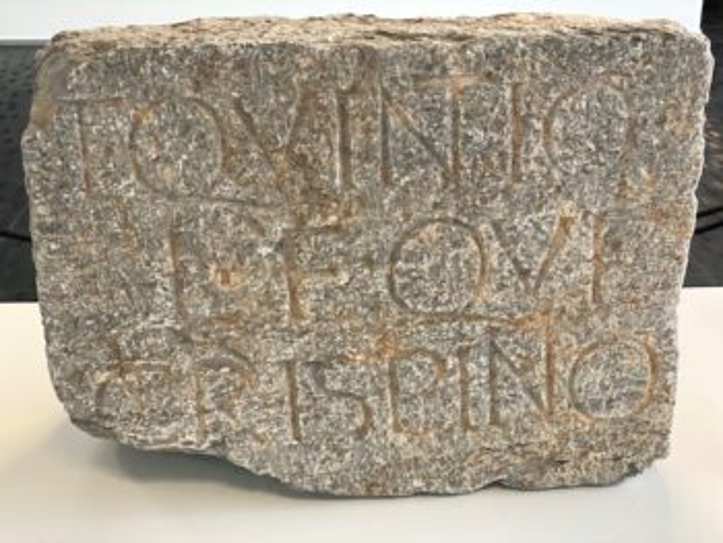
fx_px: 1087
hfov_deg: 36.8
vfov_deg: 28.1
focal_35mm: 52
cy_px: 272
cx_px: 362
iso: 250
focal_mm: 6
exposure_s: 1/97
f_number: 2
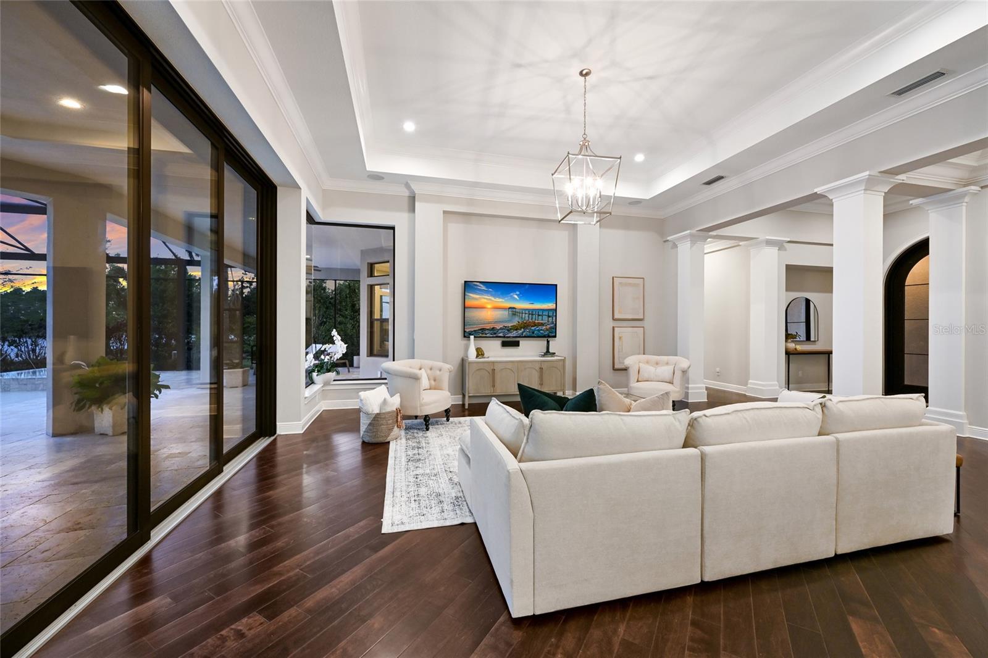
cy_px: 329
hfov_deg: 104.3
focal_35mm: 14
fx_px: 384
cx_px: 494
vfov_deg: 81.2
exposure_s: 1/15
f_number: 8
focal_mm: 14
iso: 800
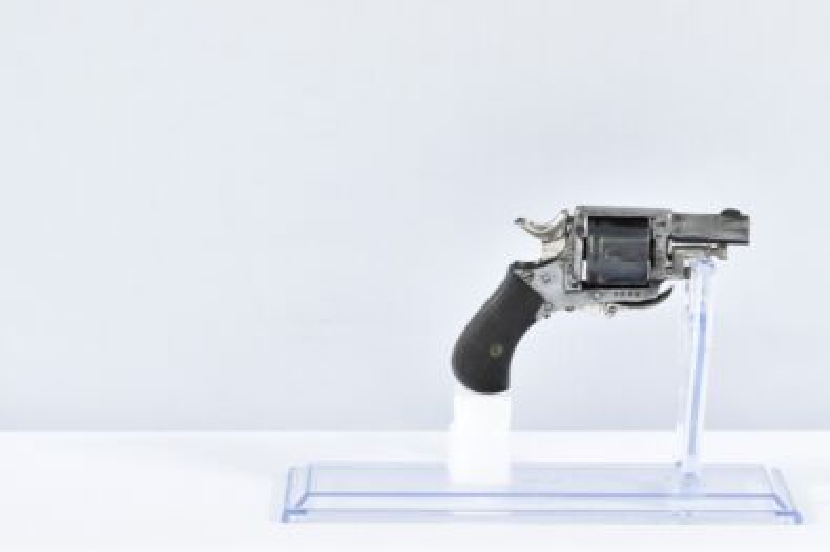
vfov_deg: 12.0
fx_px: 2627
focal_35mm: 114
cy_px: 285
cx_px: 513
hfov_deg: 17.9
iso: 640
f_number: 5.6
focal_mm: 50
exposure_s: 1/20
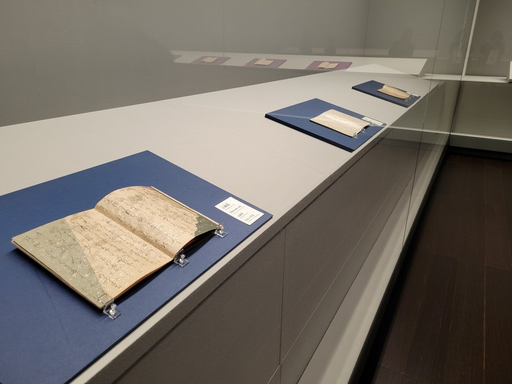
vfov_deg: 53.1
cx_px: 256
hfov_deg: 67.3
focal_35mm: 26
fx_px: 385
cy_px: 192
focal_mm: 5.4
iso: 200
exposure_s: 1/42
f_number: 1.8
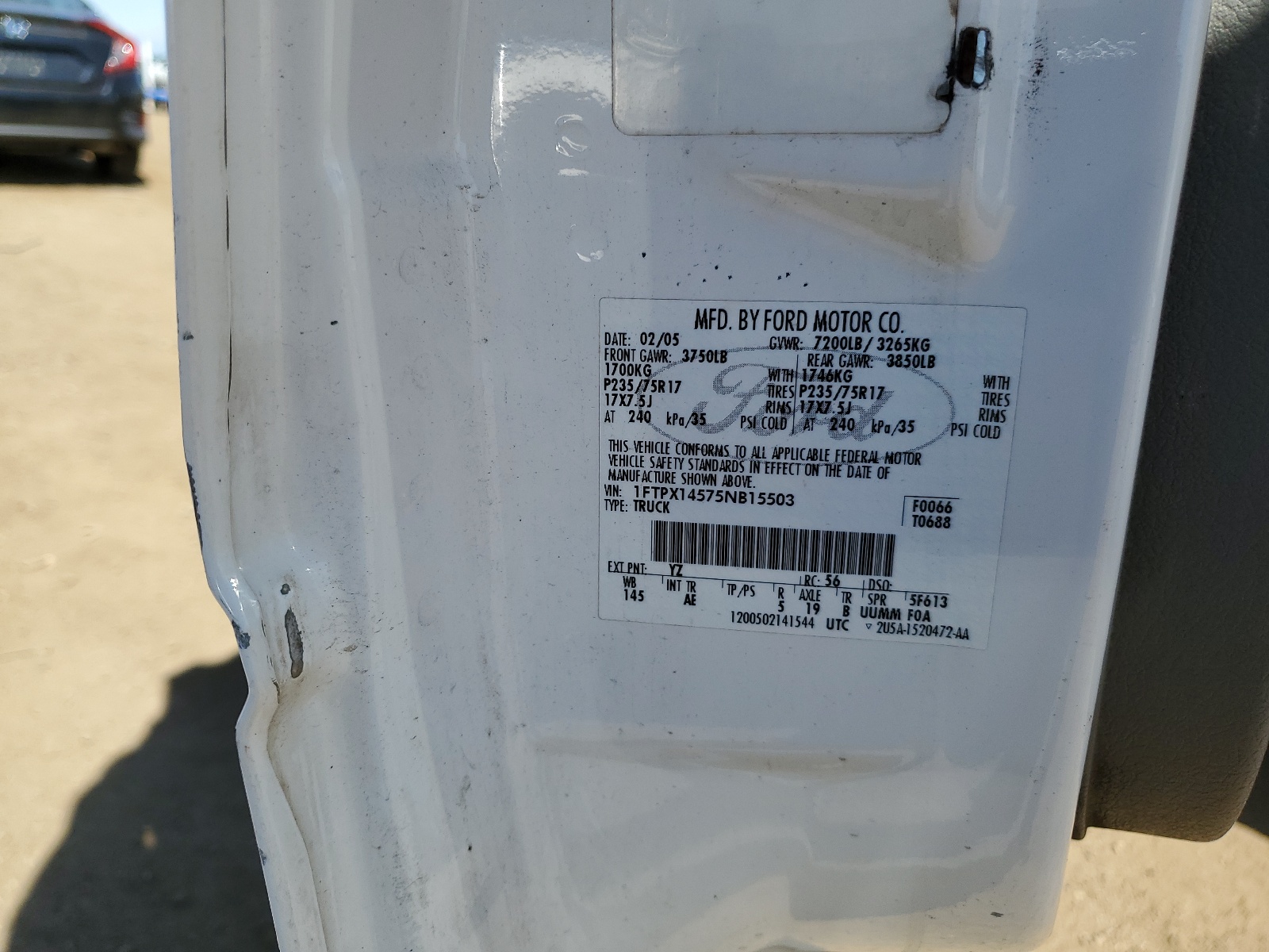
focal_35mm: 26
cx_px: 634
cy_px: 476
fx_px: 953
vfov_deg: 53.1
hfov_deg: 67.3
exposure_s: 1/1667
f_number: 1.5
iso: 50
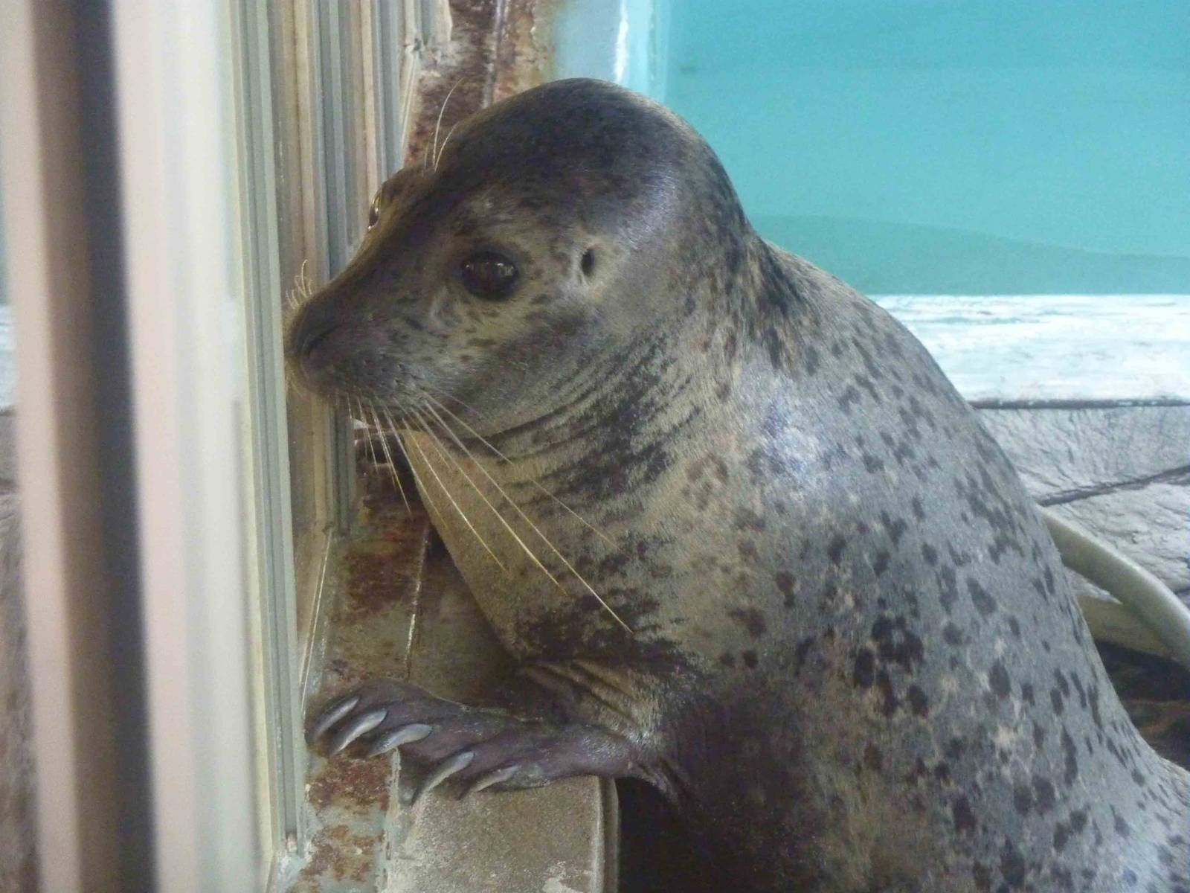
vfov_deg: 8.2
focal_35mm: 182
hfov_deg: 10.9
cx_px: 595
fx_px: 6257
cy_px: 446
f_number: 4.5
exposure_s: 1/25
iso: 800
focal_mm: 29.9
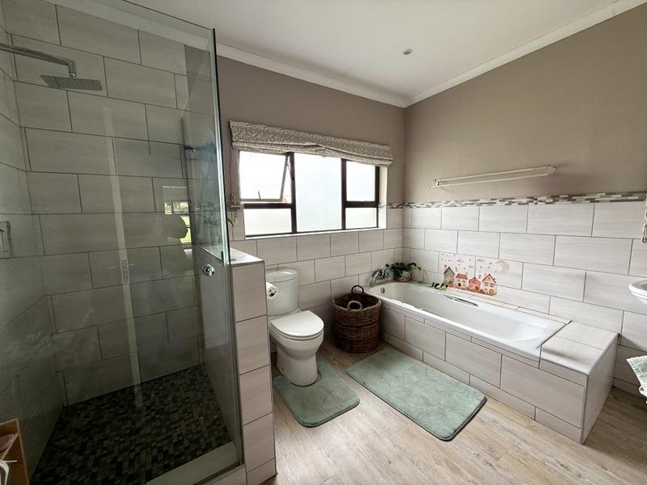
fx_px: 262
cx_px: 324
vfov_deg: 85.7
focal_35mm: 14
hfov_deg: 102.1
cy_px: 242
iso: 50
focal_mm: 2.22
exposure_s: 1/119
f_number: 2.2
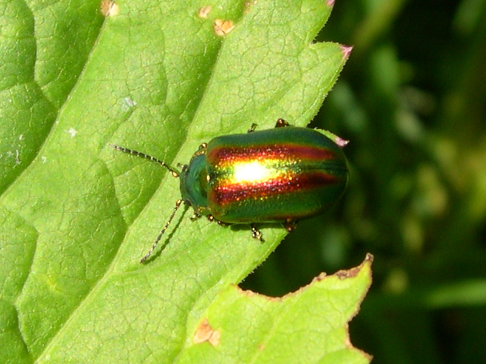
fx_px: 534
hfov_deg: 49.0
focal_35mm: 38
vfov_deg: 37.7
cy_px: 182
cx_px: 243
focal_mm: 8
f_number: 7.6
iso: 100
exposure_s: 1/149
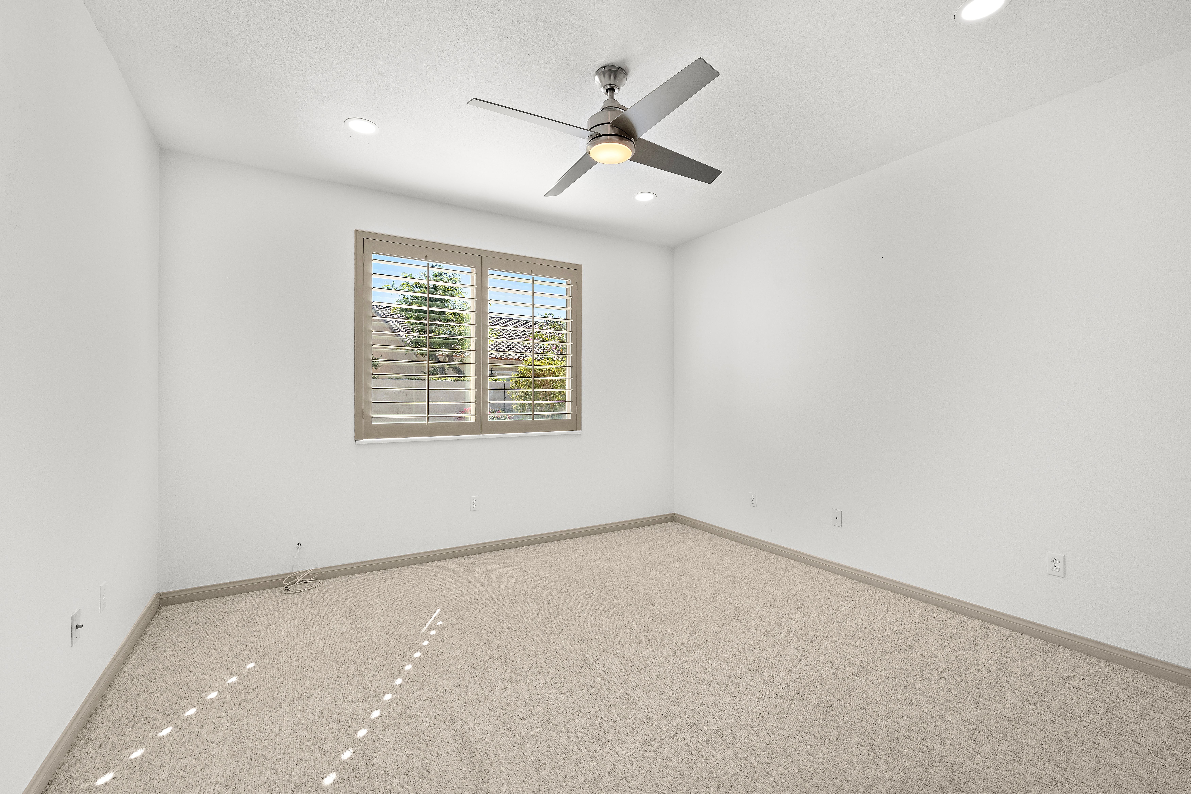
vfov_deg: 77.3
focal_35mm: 15
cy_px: 397
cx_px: 596
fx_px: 496
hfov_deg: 100.4
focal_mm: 15
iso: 320
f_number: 8
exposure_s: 1/30
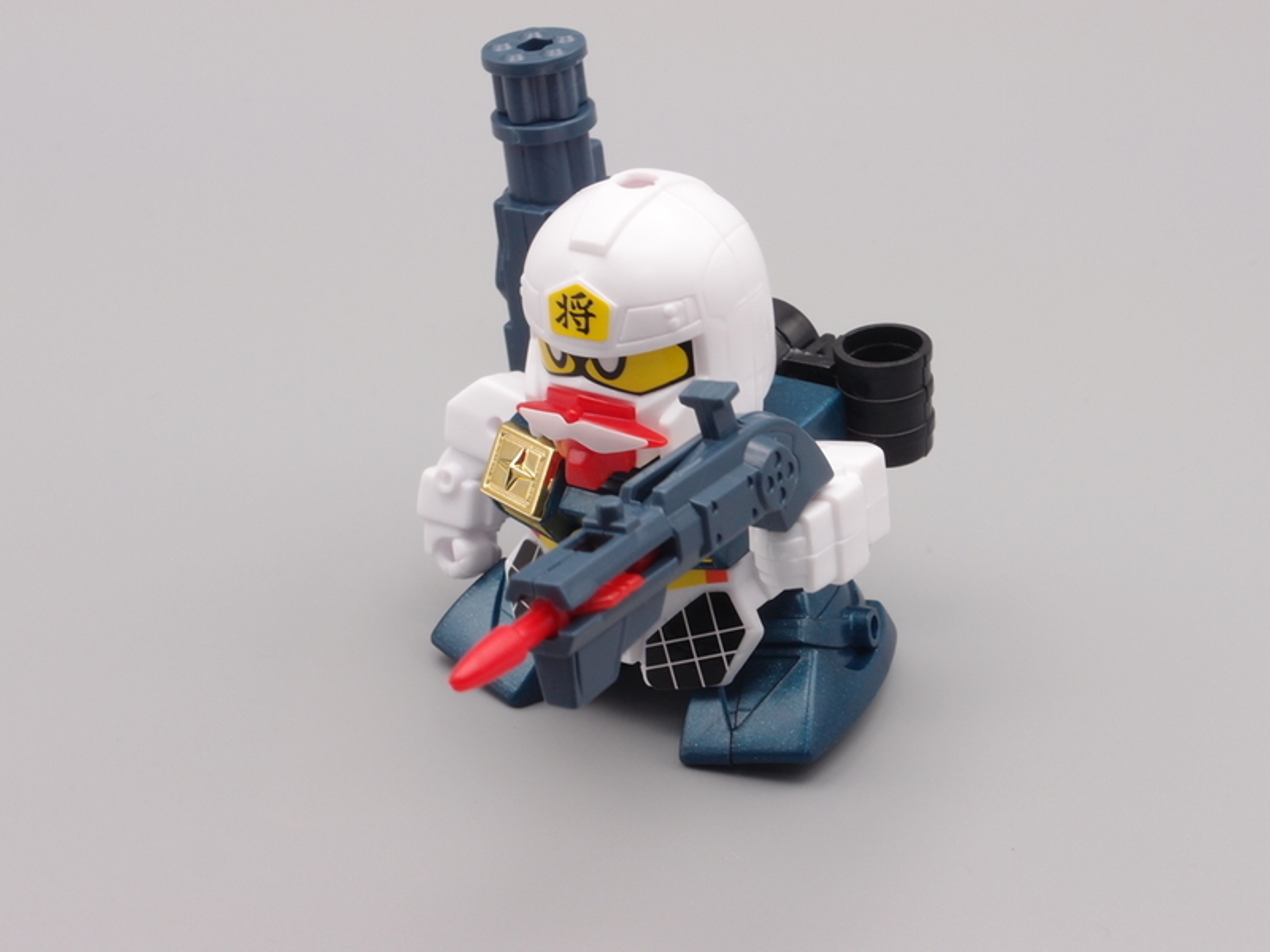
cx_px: 635
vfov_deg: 17.6
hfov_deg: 23.3
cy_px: 476
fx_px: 3082
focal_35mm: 84
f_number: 8
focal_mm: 18.15
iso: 100
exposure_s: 1/13
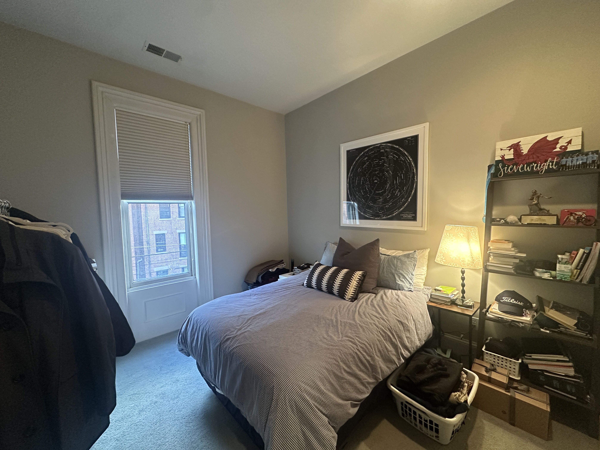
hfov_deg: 102.1
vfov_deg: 85.7
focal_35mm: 14
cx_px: 300
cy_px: 225
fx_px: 243
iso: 500
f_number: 2.2
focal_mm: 2.22
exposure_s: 1/60
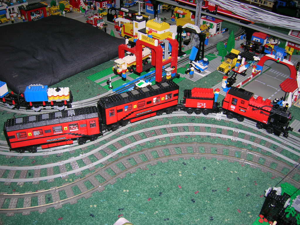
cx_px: 150
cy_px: 112
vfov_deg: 41.8
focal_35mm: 34
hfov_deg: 54.0
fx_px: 295
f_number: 2.9
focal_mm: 5.7
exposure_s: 1/60.1
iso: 50
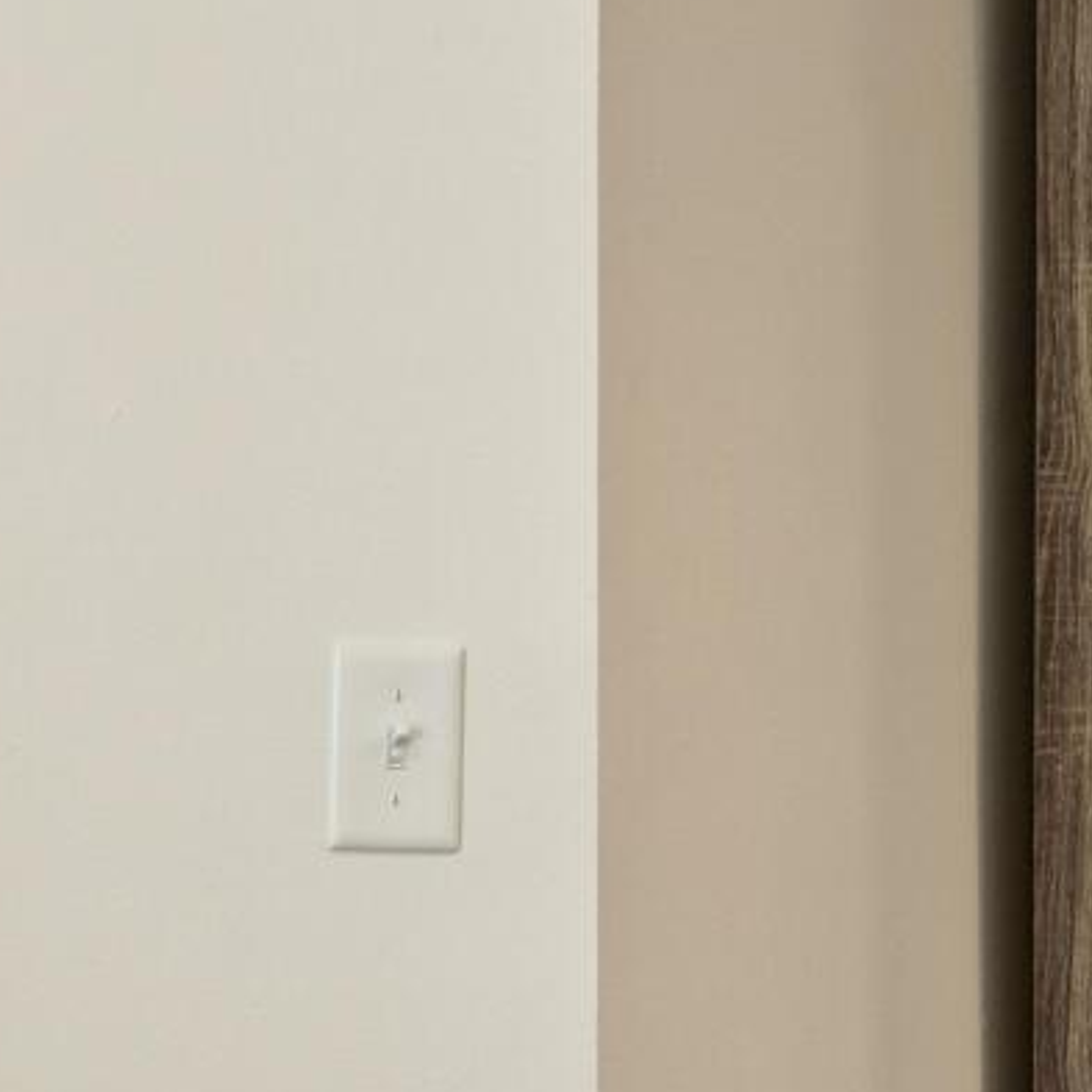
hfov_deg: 7.0
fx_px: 8102
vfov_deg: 7.7
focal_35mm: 227
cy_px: 867
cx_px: -2012
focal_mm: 35
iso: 800
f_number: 8
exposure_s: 1/6
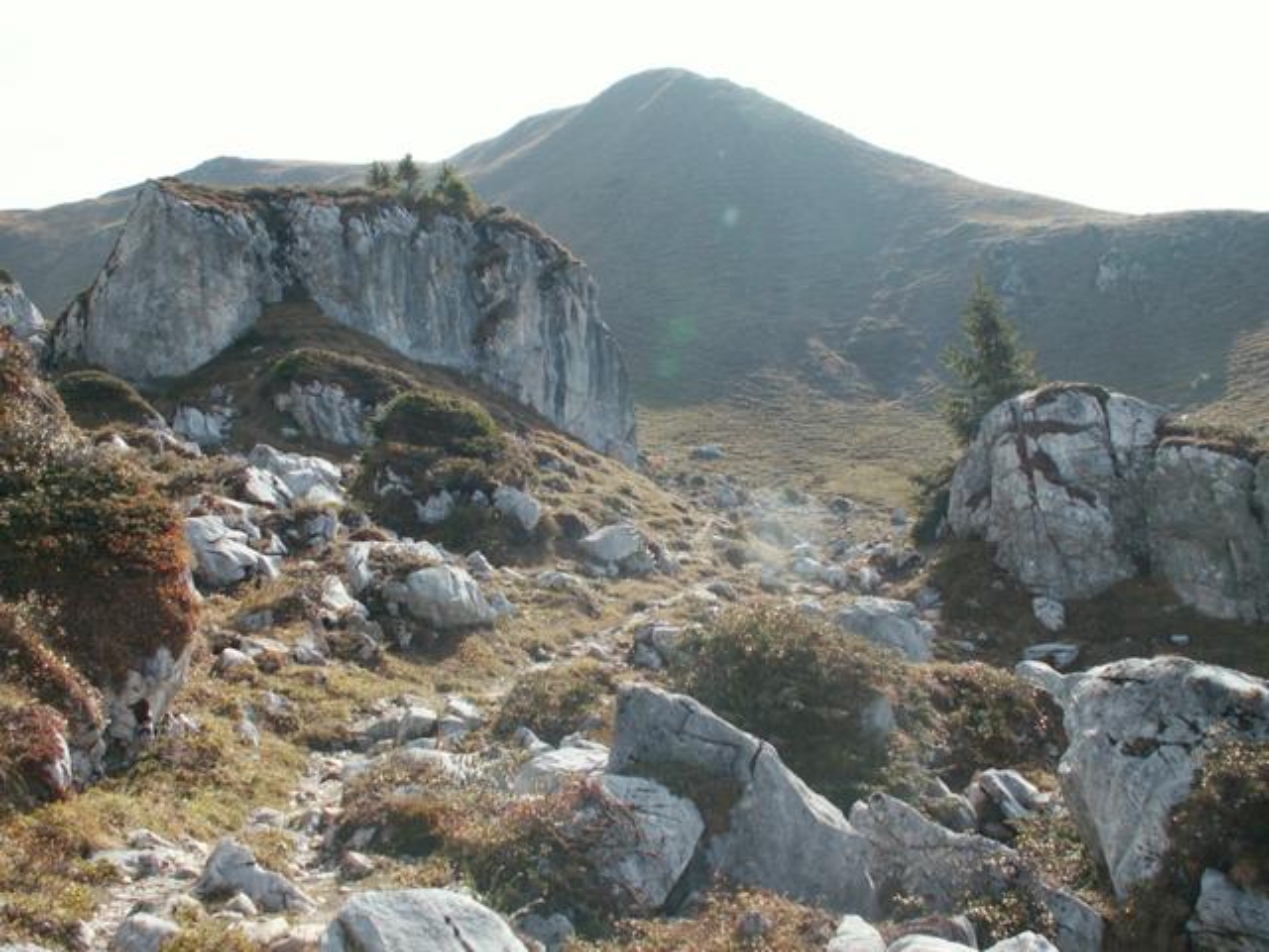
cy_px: 476
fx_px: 1283
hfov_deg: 52.6
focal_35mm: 35
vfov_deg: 40.7
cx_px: 634
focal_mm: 5.86
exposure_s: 1/320
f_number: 3.2
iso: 50
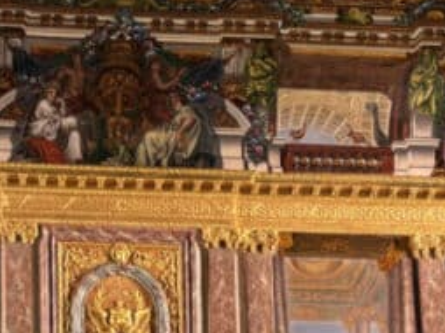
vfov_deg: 13.8
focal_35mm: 105
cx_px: 138
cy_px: 363
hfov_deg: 18.7
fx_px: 1349
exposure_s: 1/51
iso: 100
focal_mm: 6
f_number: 1.6
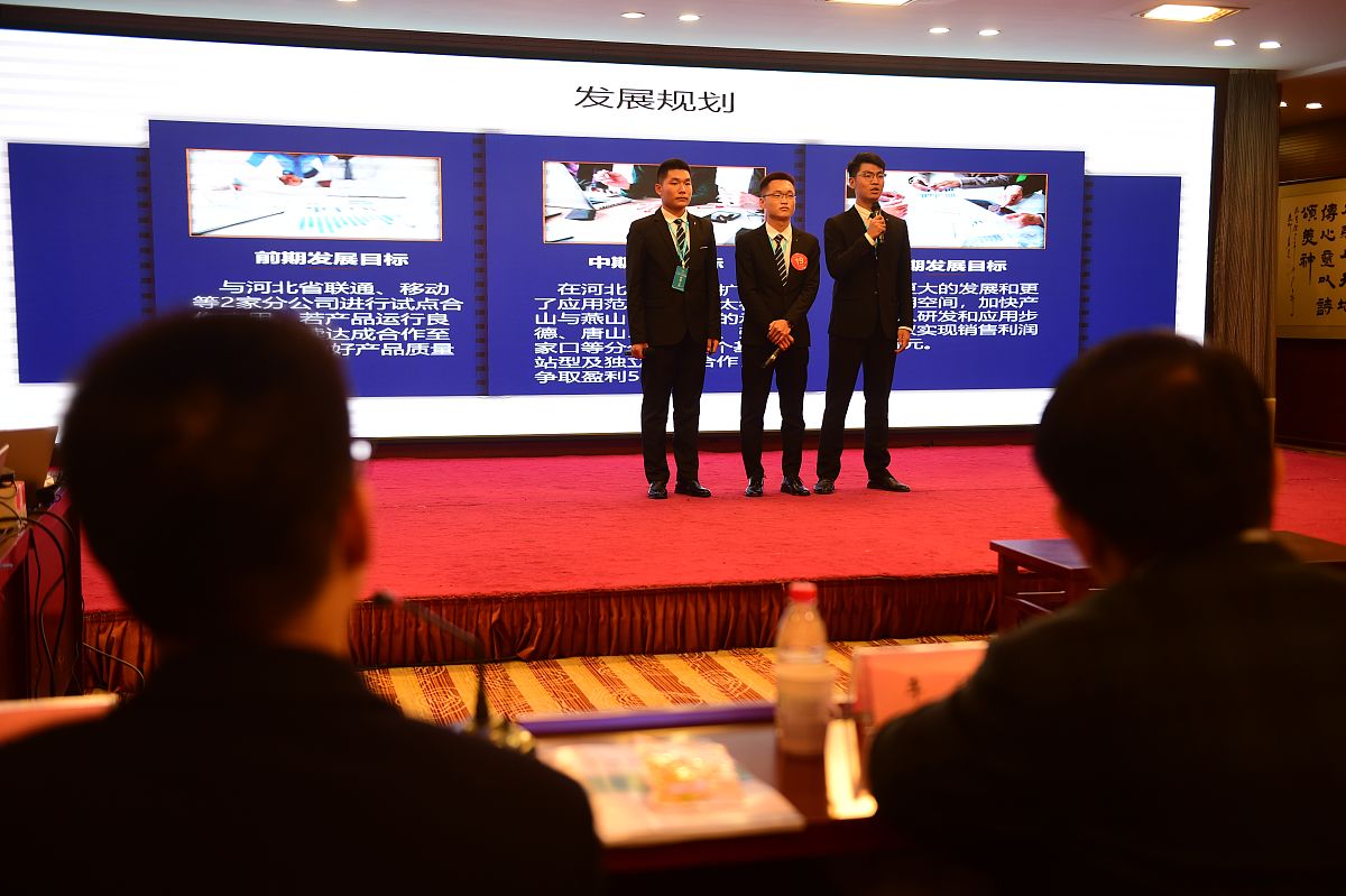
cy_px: 448
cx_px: 673
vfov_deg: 33.4
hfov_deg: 48.5
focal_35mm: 40
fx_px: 1495
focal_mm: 40
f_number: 2.8
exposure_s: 1/200
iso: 640
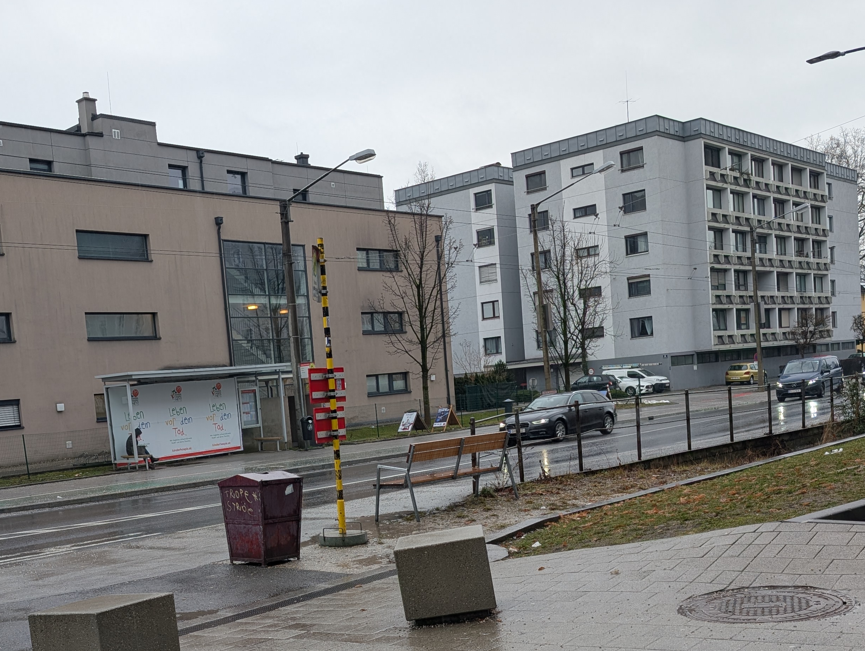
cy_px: 474
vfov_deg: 35.4
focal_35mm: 40
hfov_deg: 46.2
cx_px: 305
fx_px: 1001
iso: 22
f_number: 1.68
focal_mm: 6.9
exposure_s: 1/140
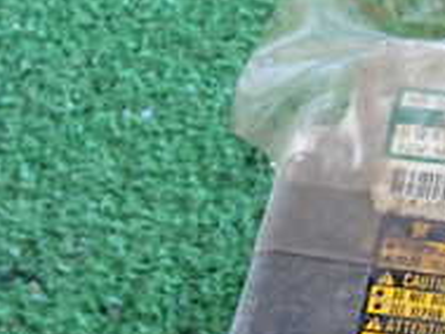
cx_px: 490
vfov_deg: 12.9
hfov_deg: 16.7
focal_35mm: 114
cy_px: 296
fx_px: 1466
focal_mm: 6.37
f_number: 2.5
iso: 500
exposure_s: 1/40
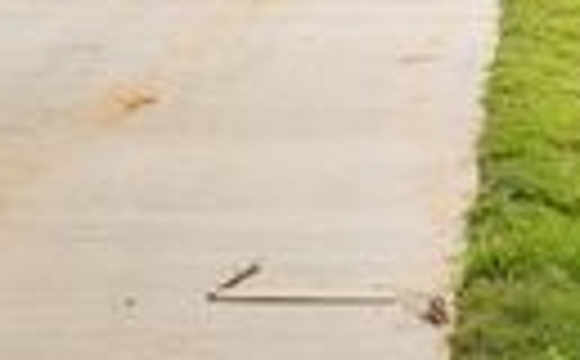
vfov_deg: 11.7
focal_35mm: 107
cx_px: 549
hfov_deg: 19.1
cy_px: -151
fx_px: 1688
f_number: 5.6
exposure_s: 1/320
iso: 100
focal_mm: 27
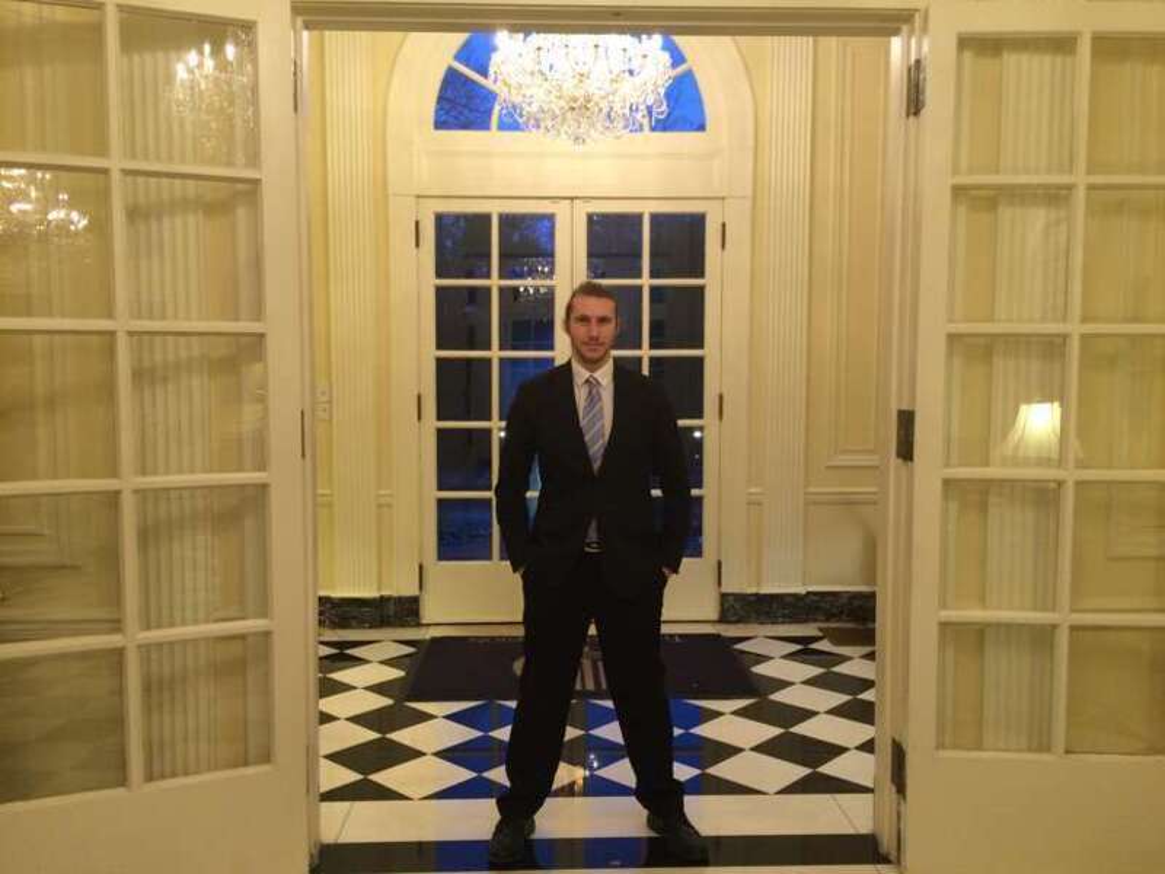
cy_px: 437
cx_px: 582
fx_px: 976
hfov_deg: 61.7
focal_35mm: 29
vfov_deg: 48.2
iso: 160
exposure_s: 1/30
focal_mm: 4.15
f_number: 2.2
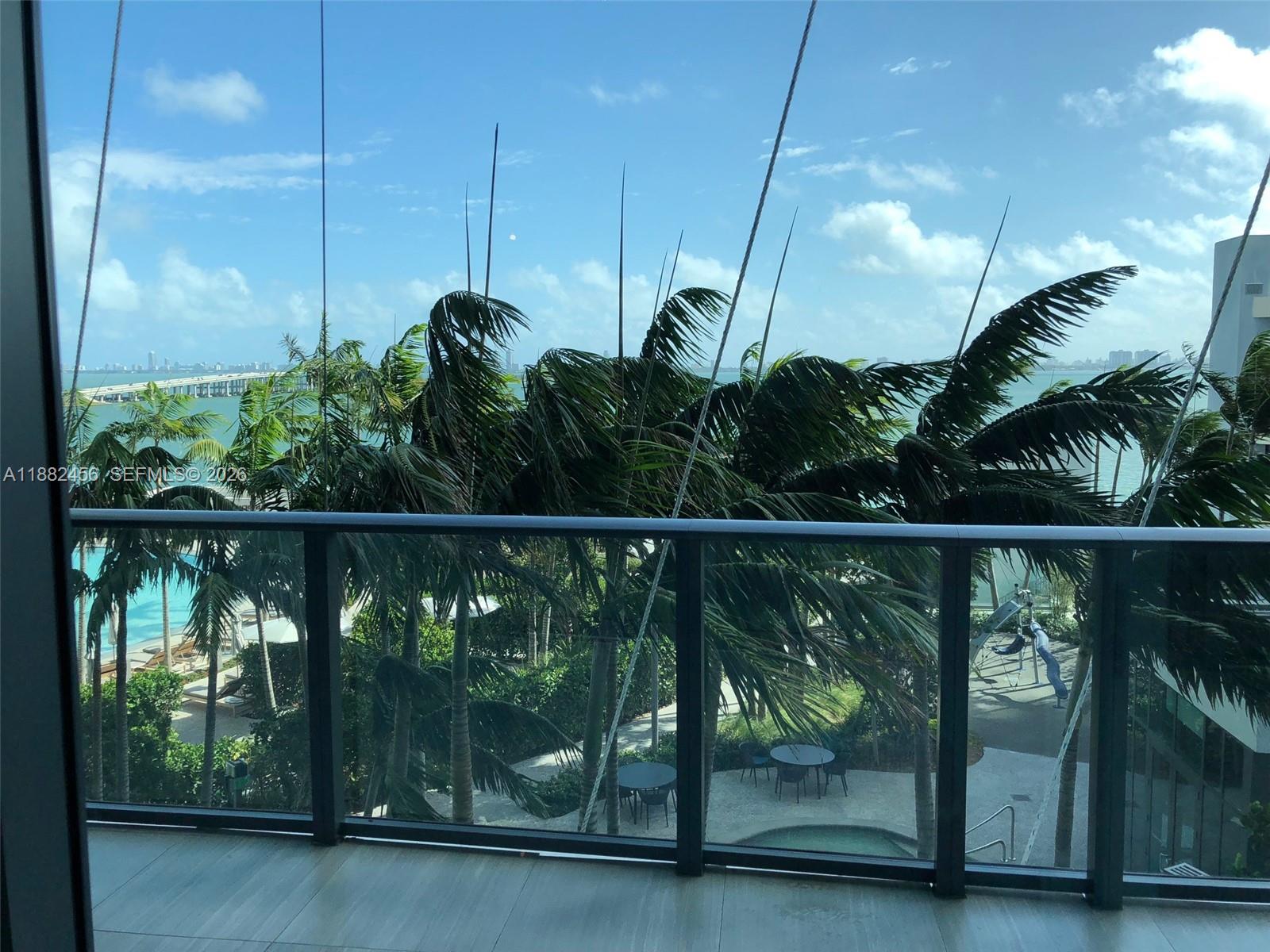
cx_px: 635
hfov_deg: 63.4
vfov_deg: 49.7
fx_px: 1027
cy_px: 476
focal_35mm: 28
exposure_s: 1/1567
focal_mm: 4
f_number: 1.8
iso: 20
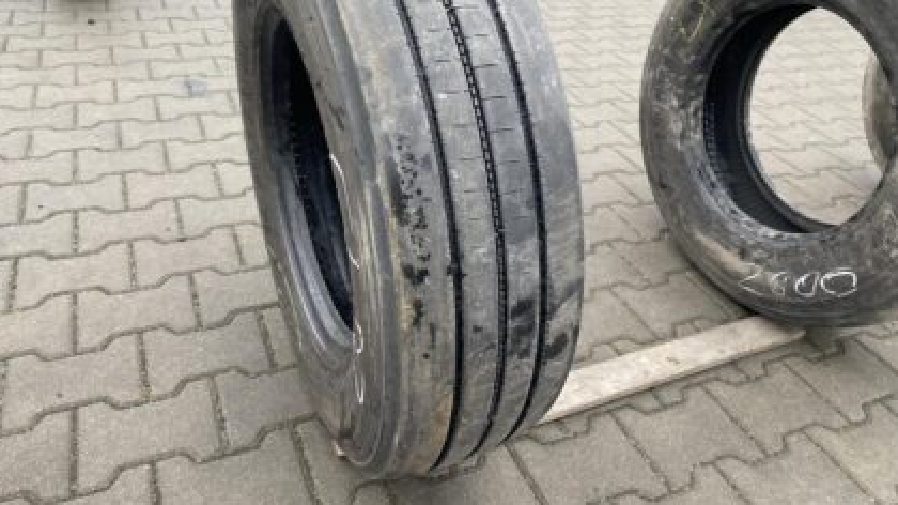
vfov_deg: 39.7
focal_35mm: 29
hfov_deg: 66.1
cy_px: 174
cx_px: 445
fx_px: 690
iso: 100
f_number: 1.8
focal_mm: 4.25
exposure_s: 1/121
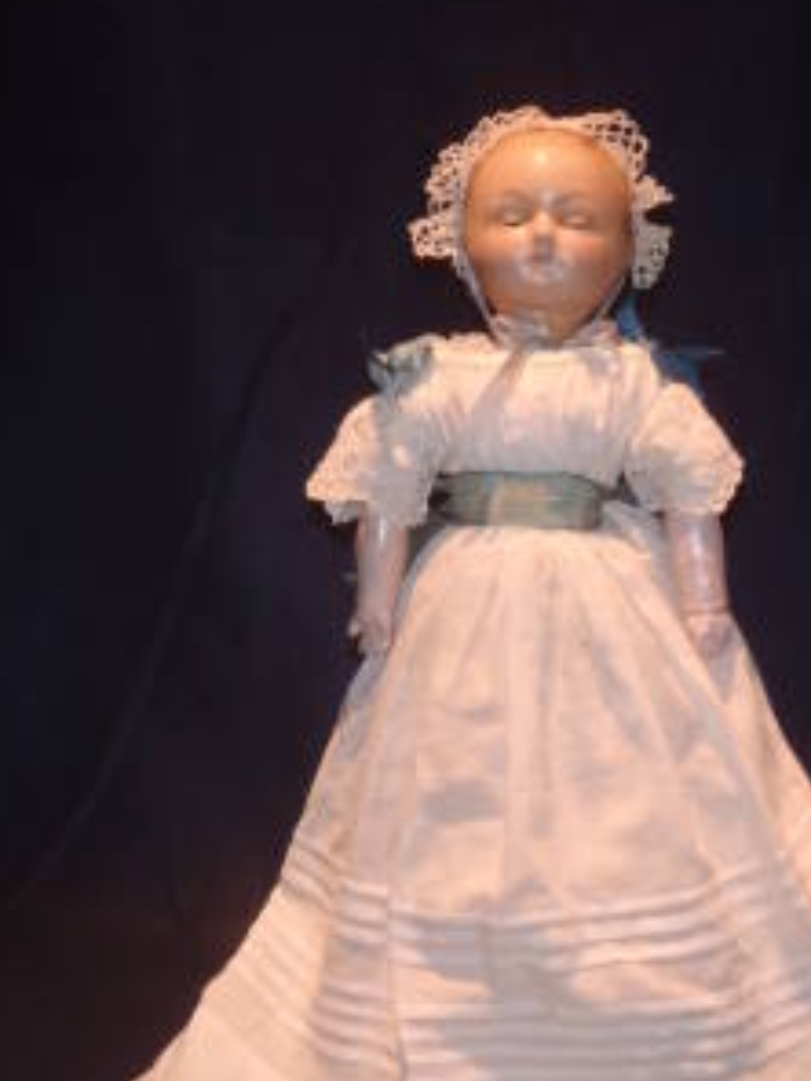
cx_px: 546
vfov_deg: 35.9
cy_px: 683
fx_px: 1656
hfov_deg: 27.3
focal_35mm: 53
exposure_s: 1/40
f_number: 4.1
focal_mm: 6.53
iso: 100
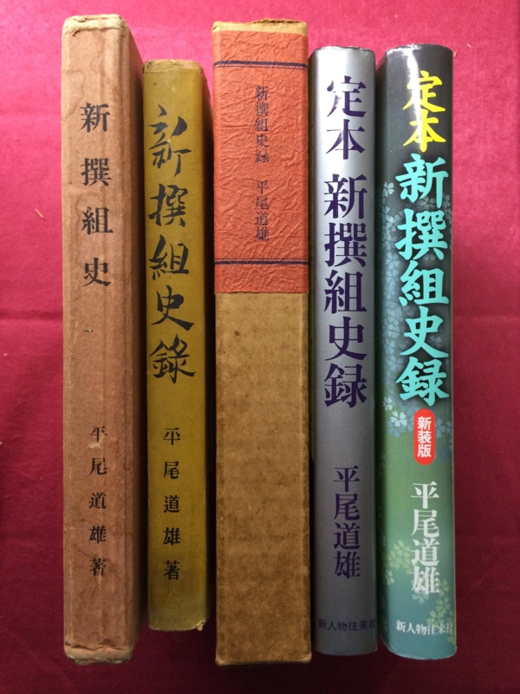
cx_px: 260
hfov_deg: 48.2
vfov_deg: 61.7
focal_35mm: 29
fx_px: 581
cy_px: 347
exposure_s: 1/30
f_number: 2.2
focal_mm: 4.15
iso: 160
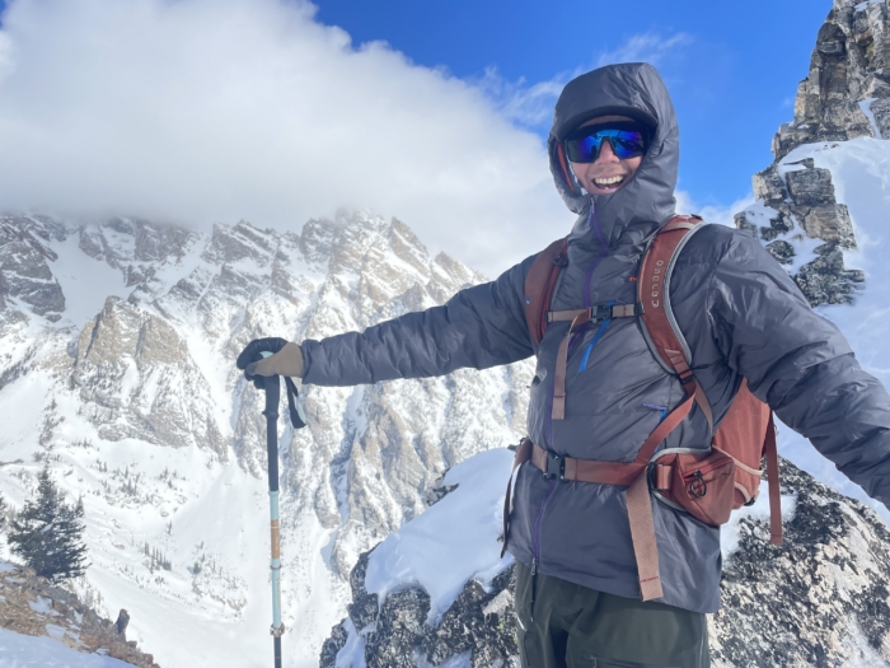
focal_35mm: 26
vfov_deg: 53.1
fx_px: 668
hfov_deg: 67.3
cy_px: 334
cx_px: 445
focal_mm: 4.2
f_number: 1.6
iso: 32
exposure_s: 1/5556
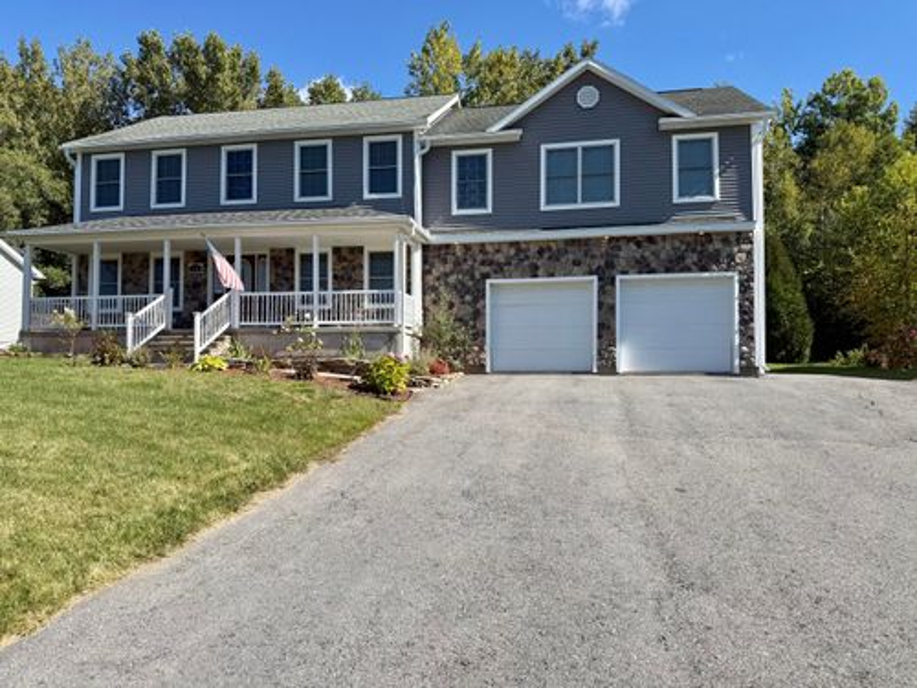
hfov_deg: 71.6
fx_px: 636
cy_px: 344
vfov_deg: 56.8
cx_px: 458
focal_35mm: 24
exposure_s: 1/3145
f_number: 1.78
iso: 80
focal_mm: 6.76
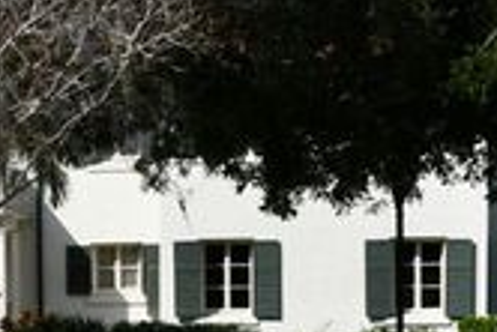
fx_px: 2556
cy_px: 437
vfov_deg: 7.4
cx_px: -174
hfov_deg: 10.8
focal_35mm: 185
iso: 100
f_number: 10
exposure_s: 1/400
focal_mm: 24
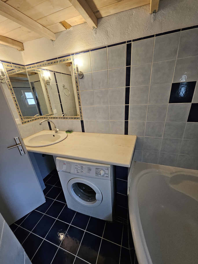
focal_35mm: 13
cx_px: 99
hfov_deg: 89.9
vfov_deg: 106.2
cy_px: 132
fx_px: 99
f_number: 2.2
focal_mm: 1.74
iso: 200
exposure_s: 1/50
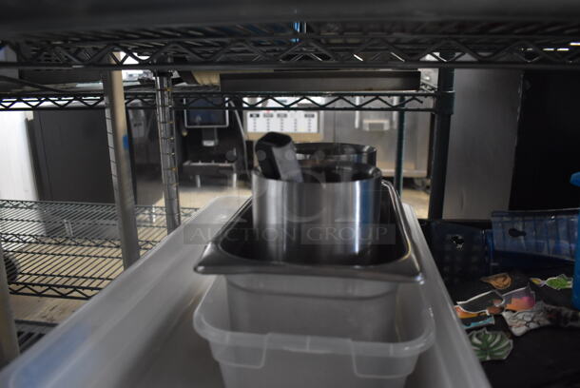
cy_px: 194
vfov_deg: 48.0
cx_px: 290
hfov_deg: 67.3
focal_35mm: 27
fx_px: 435
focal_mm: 18
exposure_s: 1/30
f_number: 3.5
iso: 2200
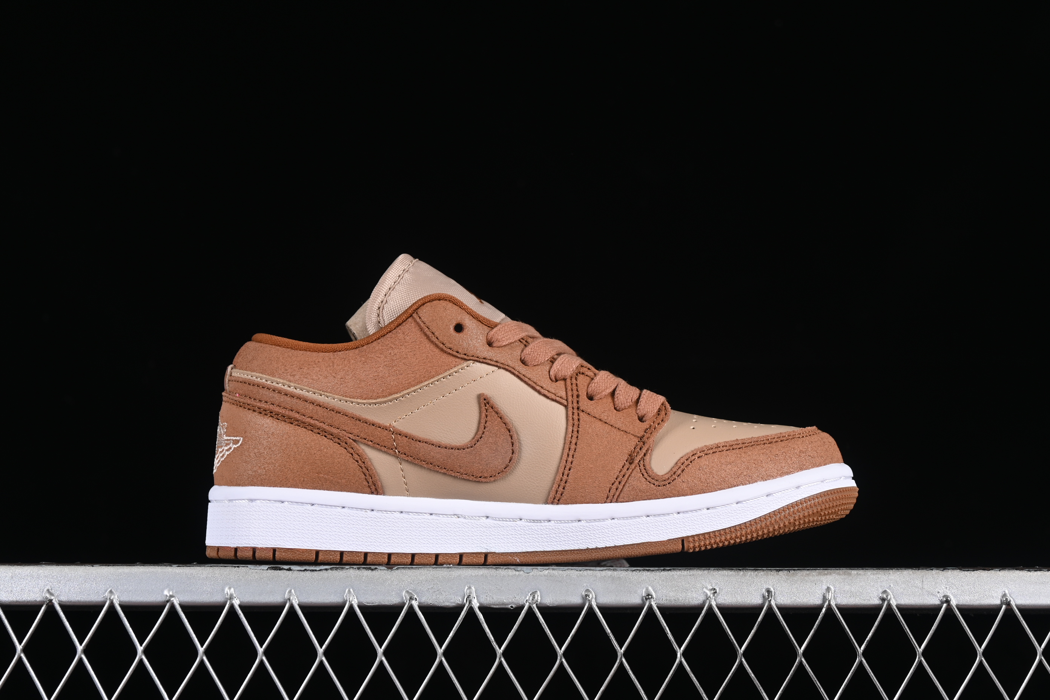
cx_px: 525
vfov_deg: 18.2
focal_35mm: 75
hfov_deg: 27.0
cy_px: 350
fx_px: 2187
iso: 160
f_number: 7.1
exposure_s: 1/60
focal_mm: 50
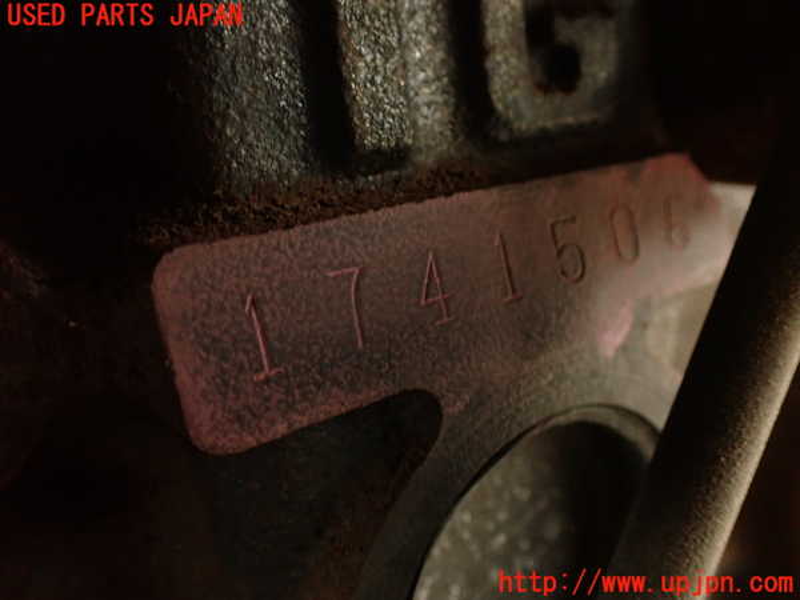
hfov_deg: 56.8
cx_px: 400
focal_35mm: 32
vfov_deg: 44.2
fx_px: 740
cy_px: 300
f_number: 2.4
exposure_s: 1/15
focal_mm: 5.79
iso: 800
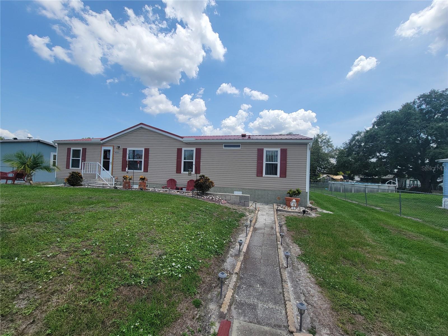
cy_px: 168
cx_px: 224
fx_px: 168
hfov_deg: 106.2
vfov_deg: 89.9
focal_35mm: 13
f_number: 2.2
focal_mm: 2.2
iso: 50
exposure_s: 1/2071
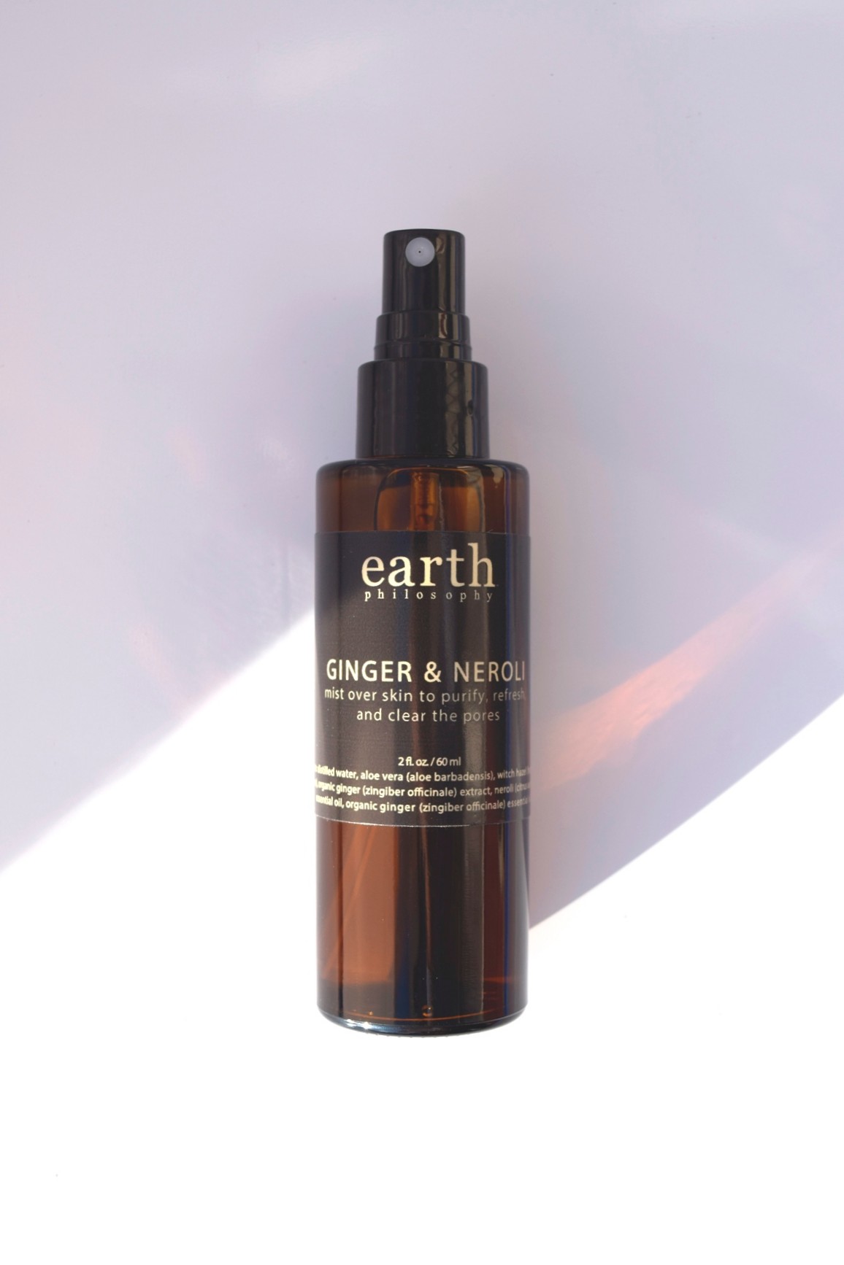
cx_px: 422
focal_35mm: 46
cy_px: 632
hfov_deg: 28.9
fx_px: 1635
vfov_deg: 42.3
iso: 200
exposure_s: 1/320
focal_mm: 31
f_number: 7.1
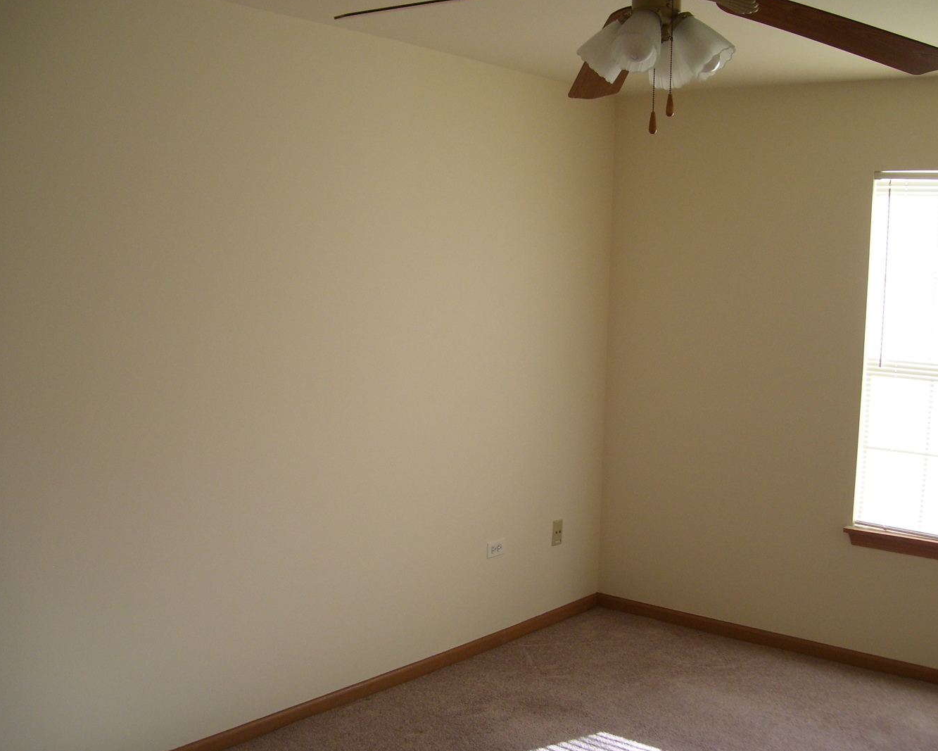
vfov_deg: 38.2
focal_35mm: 39
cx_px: 492
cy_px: 376
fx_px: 1083
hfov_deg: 46.8
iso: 80
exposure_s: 1/125
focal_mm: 6
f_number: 2.7
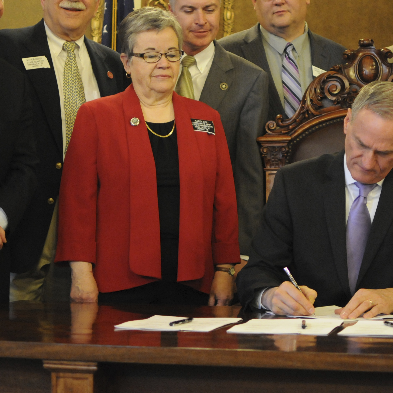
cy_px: 160
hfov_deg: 18.9
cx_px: 199
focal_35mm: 92
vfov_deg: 18.9
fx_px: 1180
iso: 1600
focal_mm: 35
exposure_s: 1/100
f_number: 1.8
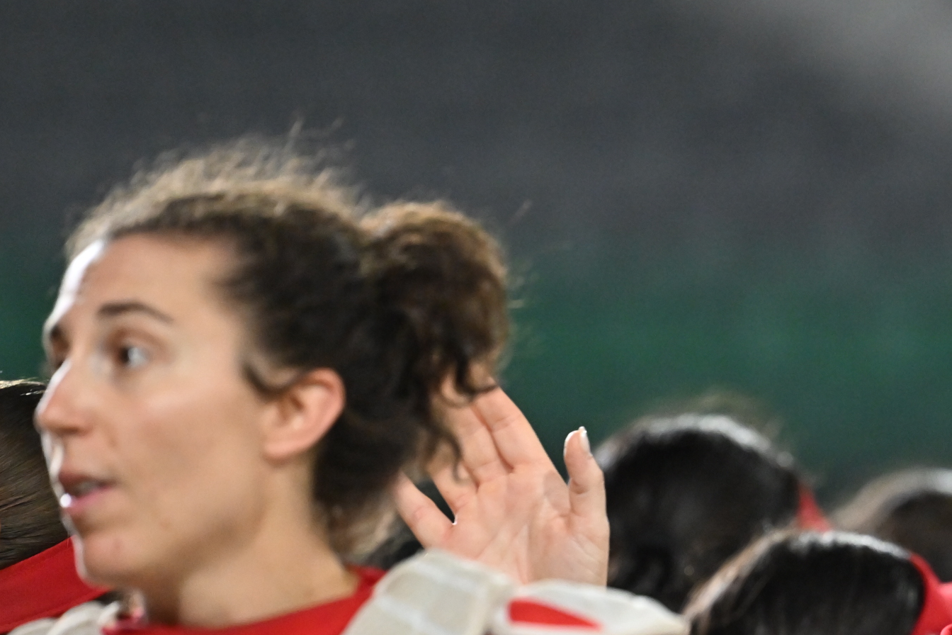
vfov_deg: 1.4
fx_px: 25490
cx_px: 880
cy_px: 709
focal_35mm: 964
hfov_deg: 2.1
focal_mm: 400
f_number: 2.8
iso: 2500
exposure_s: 1/1000
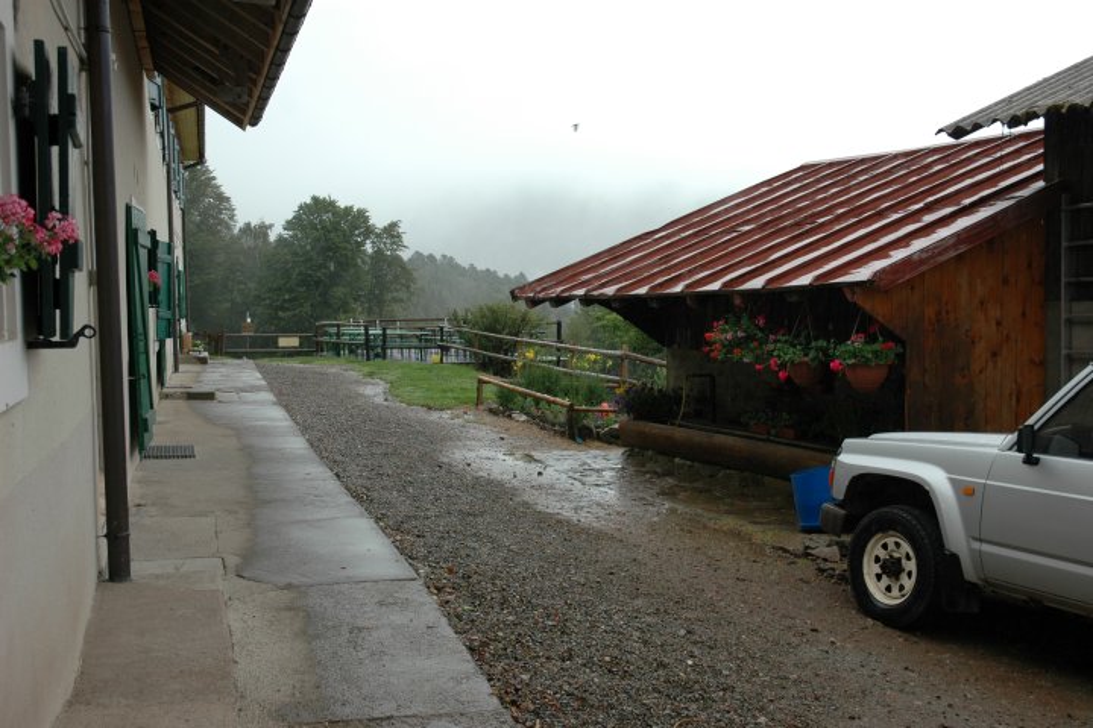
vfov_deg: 33.0
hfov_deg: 47.9
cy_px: 364
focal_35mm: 40
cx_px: 546
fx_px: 1230
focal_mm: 27
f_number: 5
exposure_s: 1/100
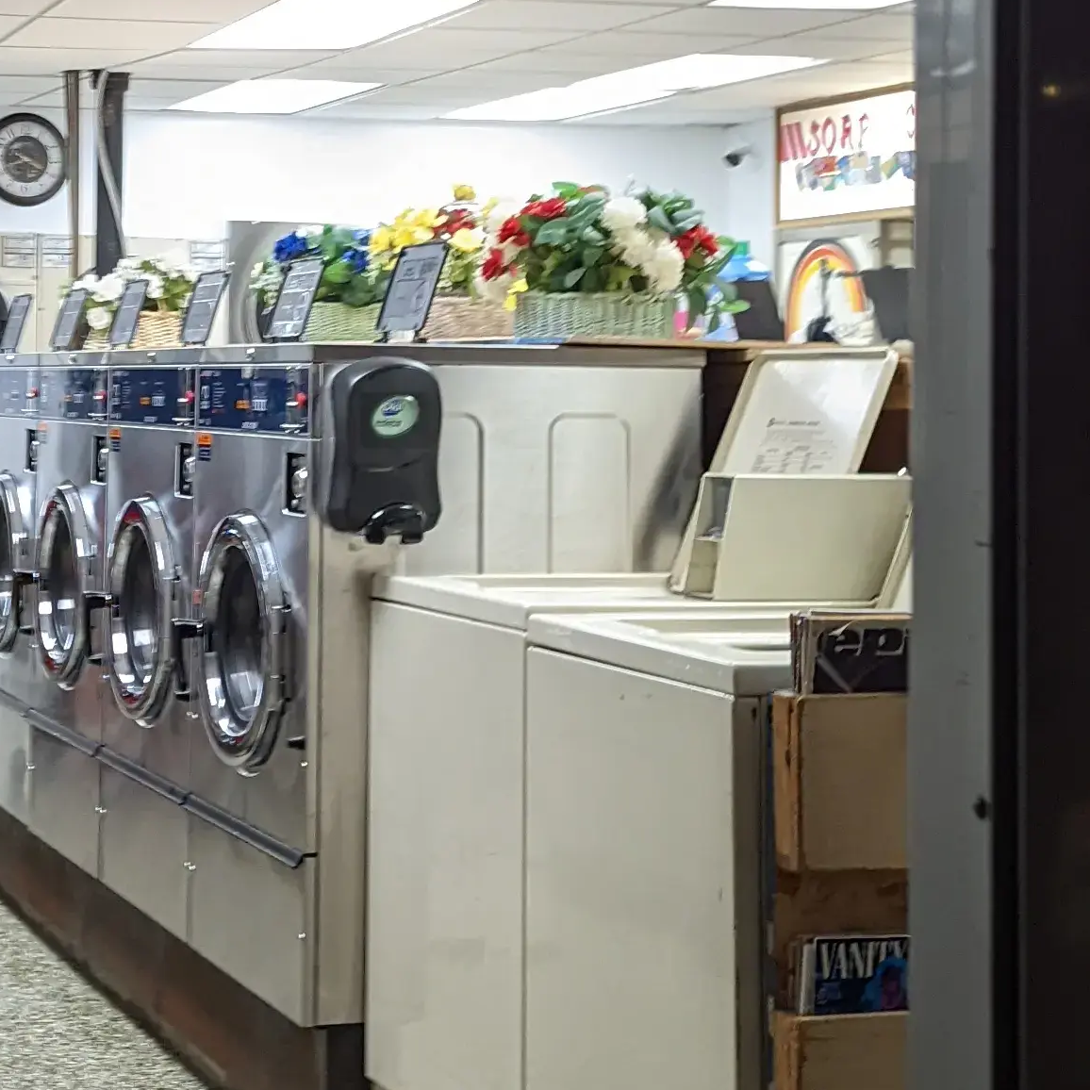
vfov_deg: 22.8
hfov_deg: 22.8
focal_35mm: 75
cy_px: 247
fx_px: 2672
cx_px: 245
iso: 198
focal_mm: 6.81
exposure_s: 1/120
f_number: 1.85
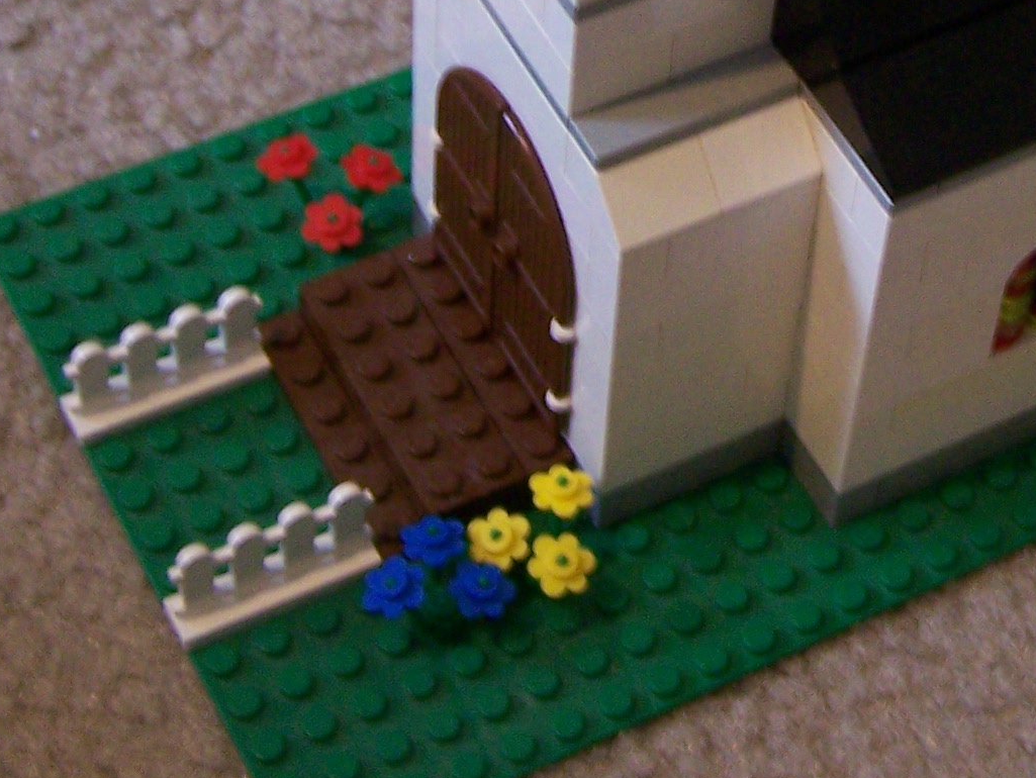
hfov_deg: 18.5
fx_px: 3144
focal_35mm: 105
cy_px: -98
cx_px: 821
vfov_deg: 13.8
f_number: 2.8
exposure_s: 1/8
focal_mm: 6.3
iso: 160
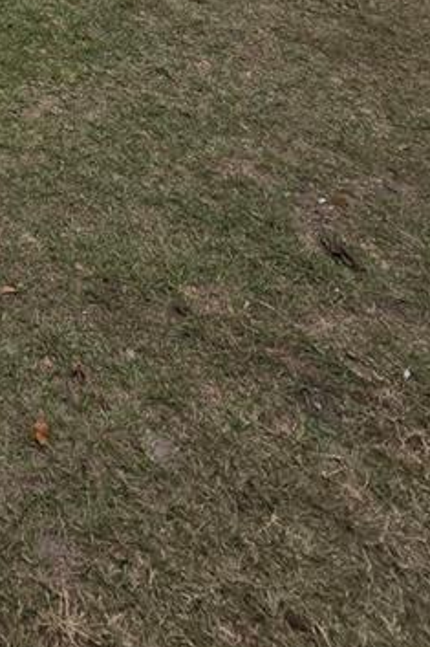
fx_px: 825
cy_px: -367
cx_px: -177
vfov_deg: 26.9
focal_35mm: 46
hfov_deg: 24.2
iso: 50
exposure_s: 1/1016
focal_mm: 2.2
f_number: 2.2
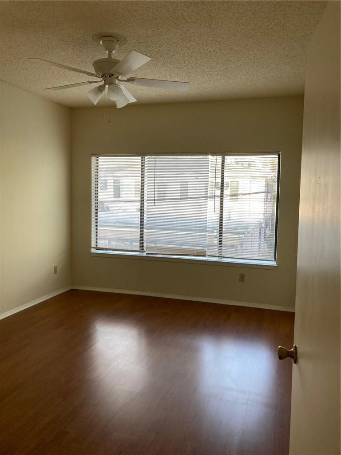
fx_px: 368
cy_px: 228
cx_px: 170
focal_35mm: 28
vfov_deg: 63.4
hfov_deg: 49.7
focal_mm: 3.99
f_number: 1.8
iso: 32
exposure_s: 1/120
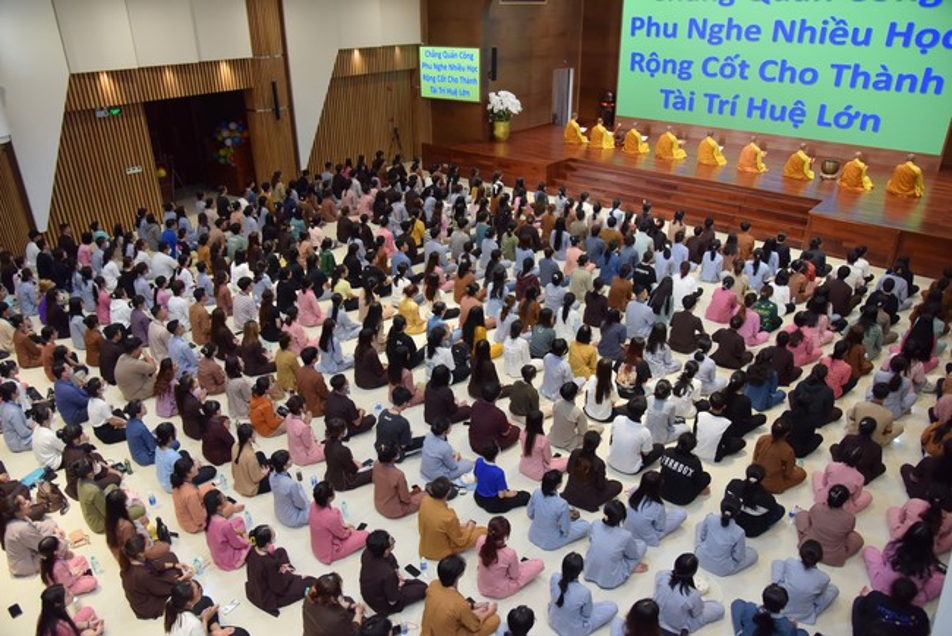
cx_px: 476
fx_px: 635
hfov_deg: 73.7
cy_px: 318
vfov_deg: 53.2
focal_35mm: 24
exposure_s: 1/100
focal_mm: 24
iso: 800
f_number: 4.5
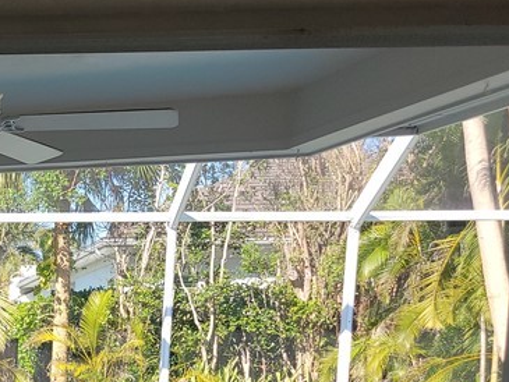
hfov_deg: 23.2
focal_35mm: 73
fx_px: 1074
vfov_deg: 18.9
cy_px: 471
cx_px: -178
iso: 40
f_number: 1.8
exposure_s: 1/525
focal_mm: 5.4
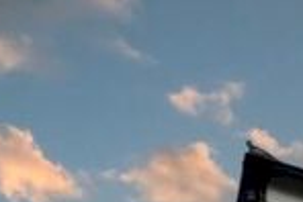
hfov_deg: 22.0
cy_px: 474
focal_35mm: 71
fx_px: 598
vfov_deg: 14.0
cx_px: 487
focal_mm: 10
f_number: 5.6
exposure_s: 1/250
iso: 100
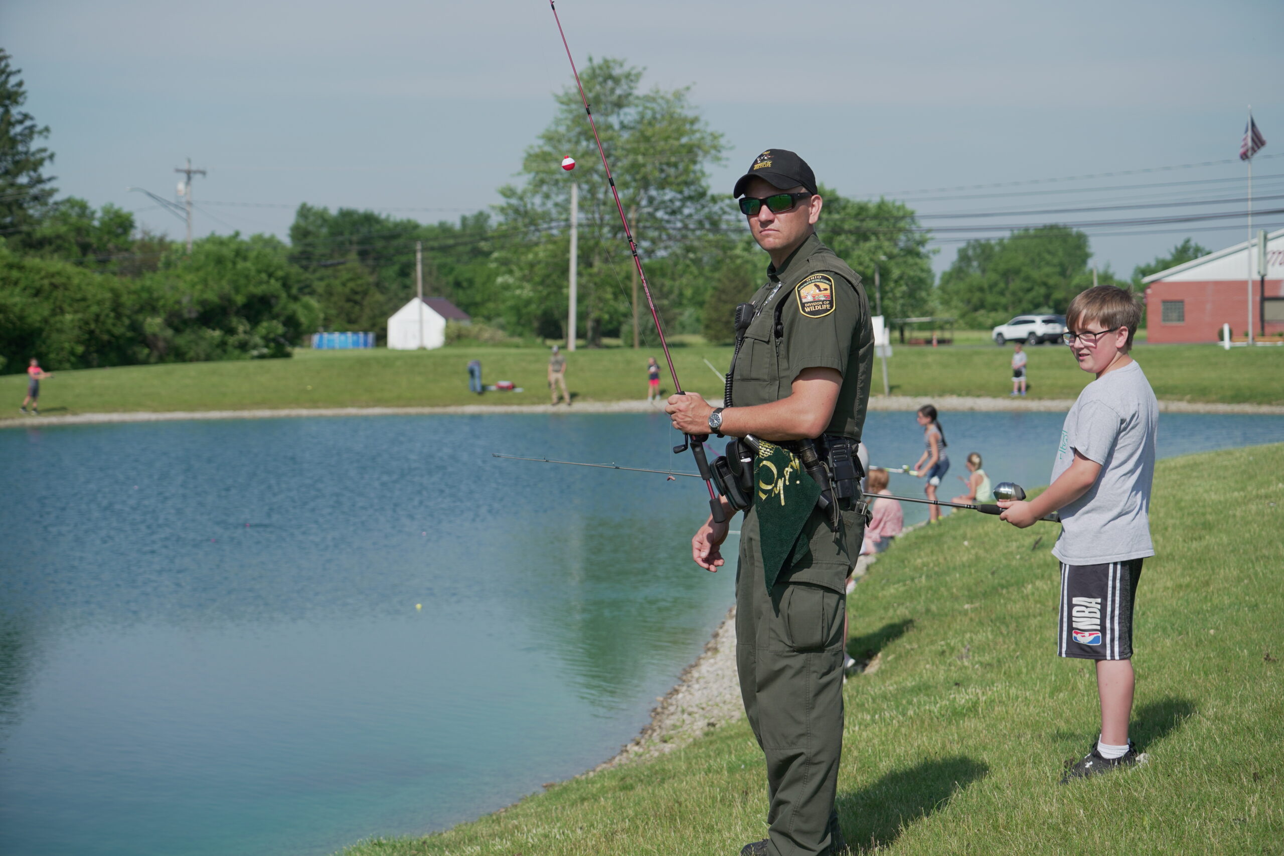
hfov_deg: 28.8
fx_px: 2497
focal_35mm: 70
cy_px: 428
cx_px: 642
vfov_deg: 19.5
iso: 200
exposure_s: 1/1250
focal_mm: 70
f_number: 5.6
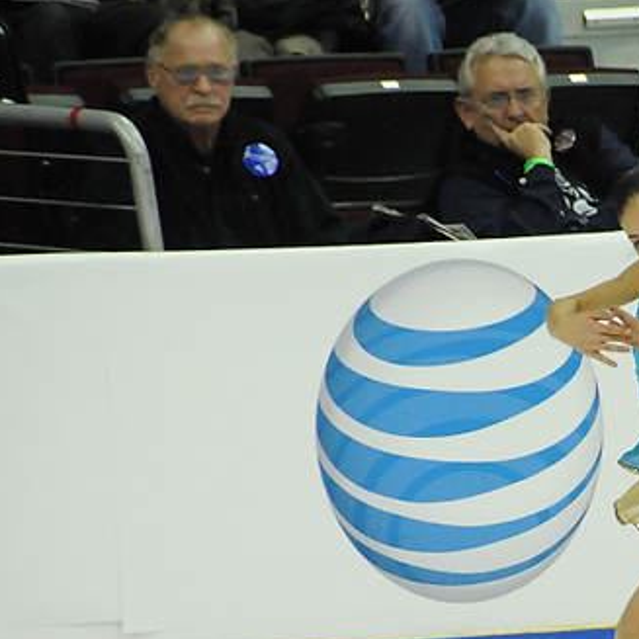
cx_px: 774
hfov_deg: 2.8
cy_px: 482
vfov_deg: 2.8
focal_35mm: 624
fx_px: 13032
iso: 3200
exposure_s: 1/1000
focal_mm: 200
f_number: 5.6
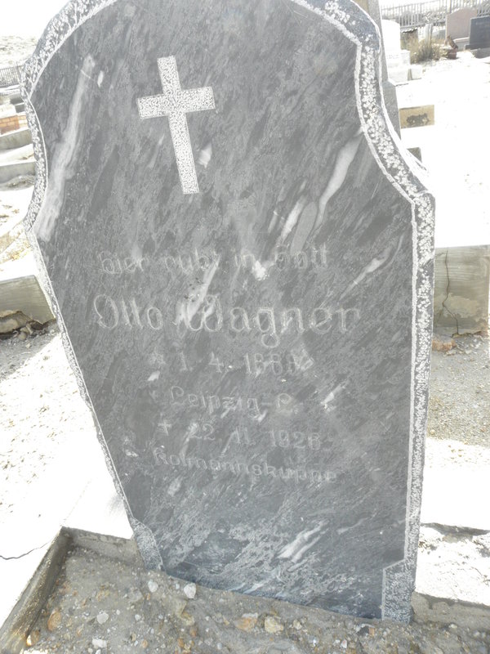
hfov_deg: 53.1
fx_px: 491
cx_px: 245
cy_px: 327
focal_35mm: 26
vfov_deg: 67.3
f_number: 5.6
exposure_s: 1/160
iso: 200
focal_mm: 4.6
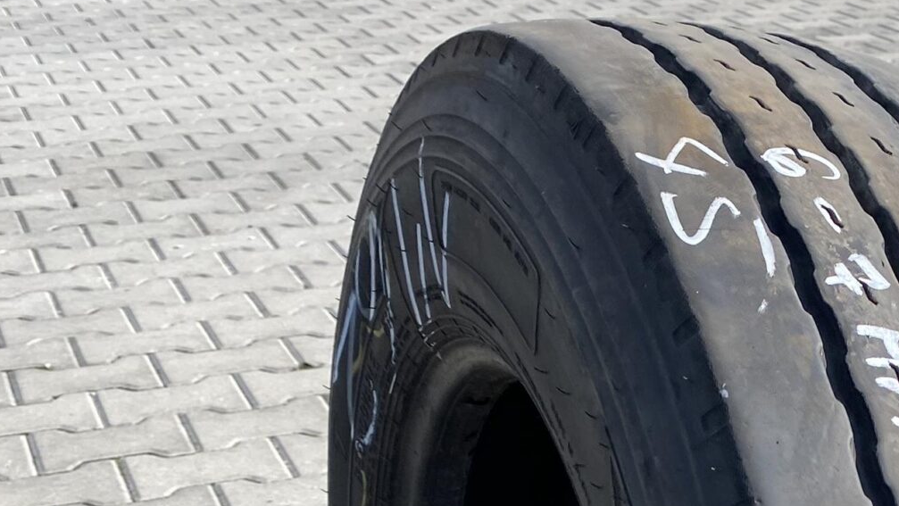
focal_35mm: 72
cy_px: 800
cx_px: 862
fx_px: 1717
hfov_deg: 27.9
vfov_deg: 15.3
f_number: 1.8
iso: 32
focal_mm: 4.25
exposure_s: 1/1258
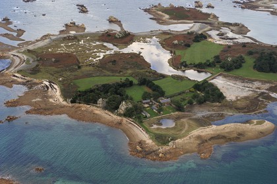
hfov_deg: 36.2
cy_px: 92
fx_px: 423
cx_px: 138
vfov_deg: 24.6
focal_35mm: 55
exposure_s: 1/1250
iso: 1000
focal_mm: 55
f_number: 7.1
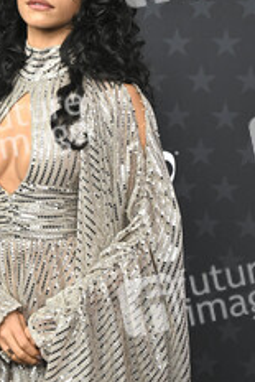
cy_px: 216
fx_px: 1241
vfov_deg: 17.5
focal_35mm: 117
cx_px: 53
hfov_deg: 11.7
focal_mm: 68
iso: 1250
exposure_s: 1/320
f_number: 5.6
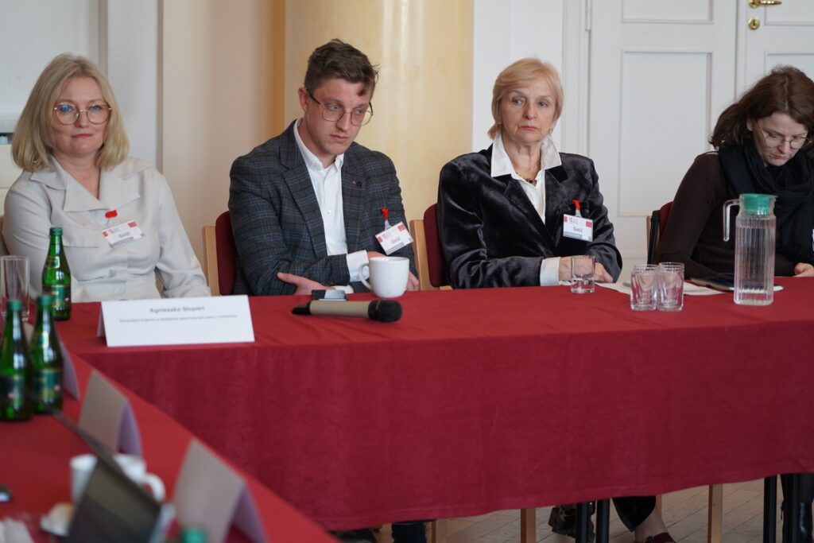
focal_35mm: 105
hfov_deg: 19.5
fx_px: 2374
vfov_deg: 13.0
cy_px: 272
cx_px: 407
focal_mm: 105
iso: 1600
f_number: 4
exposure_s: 1/160
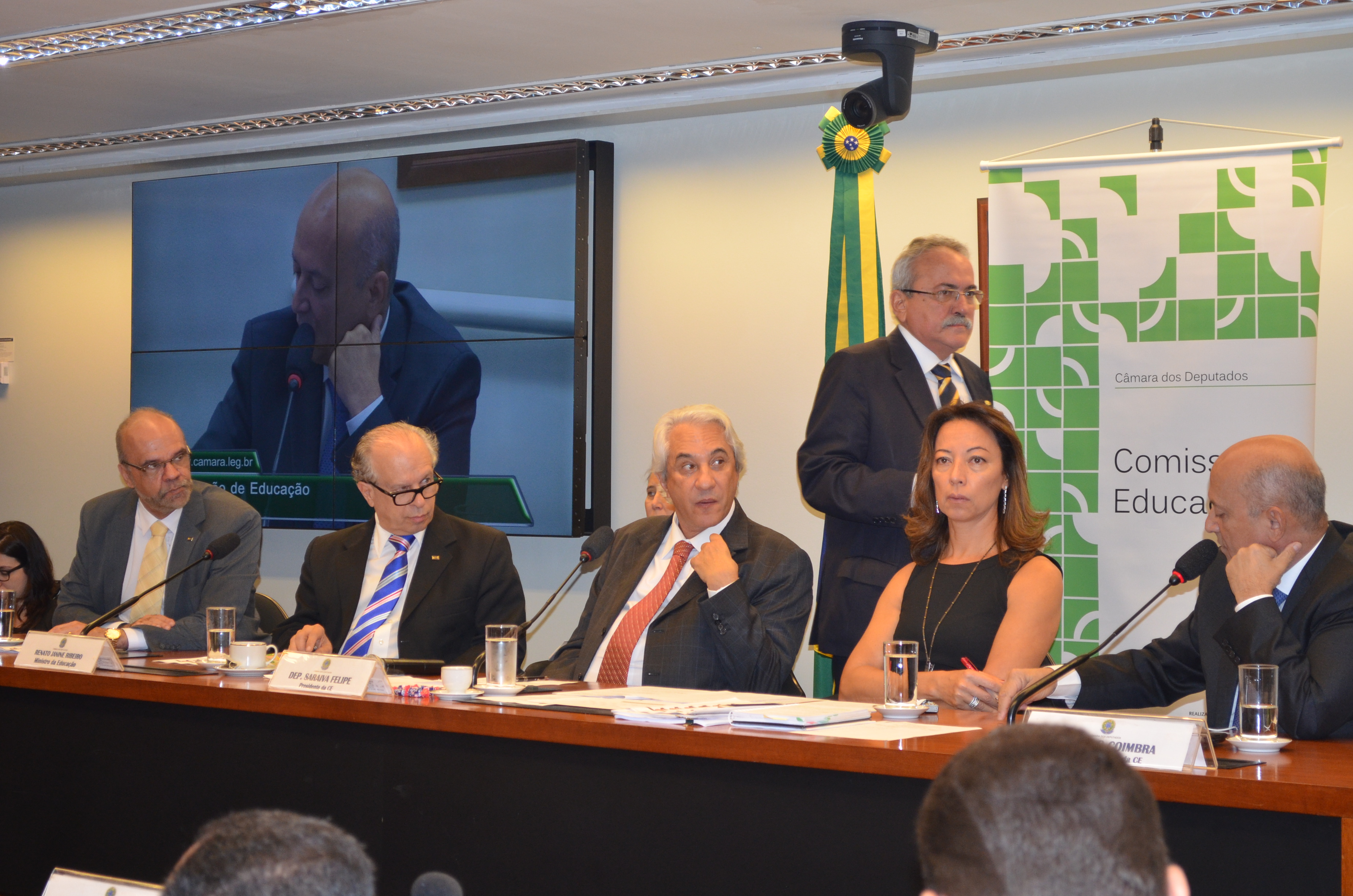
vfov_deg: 18.8
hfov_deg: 28.1
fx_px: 2700
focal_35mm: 72
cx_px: 676
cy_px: 448
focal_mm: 48
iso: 800
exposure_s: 1/160
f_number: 5.3
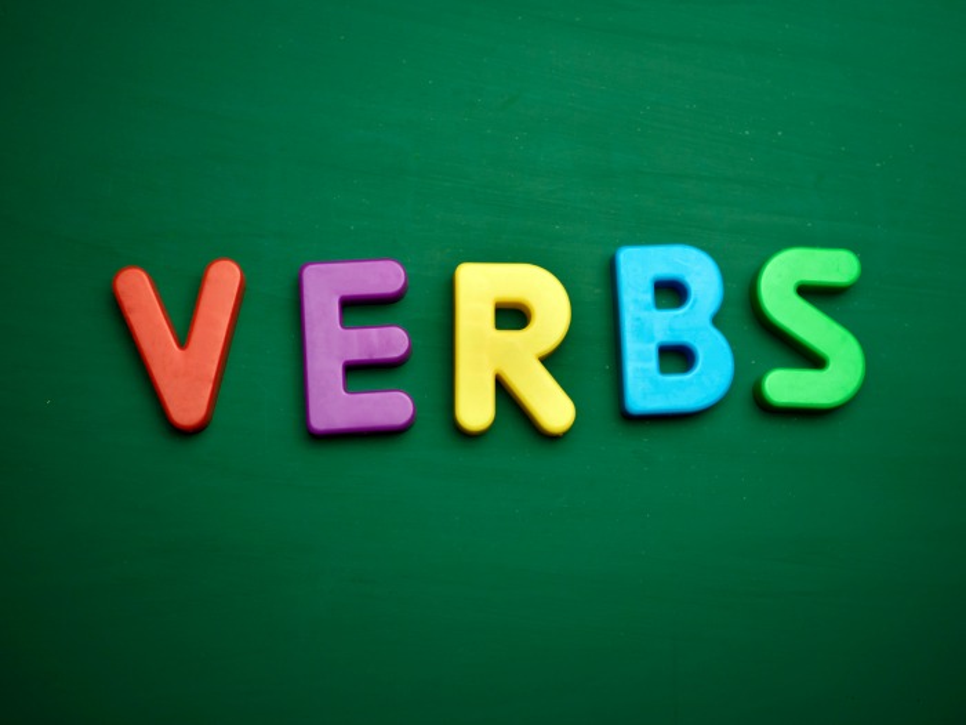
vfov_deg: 29.1
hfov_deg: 38.2
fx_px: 1395
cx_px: 483
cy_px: 362
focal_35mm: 50
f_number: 1.8
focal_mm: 25
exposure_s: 1/500
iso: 200
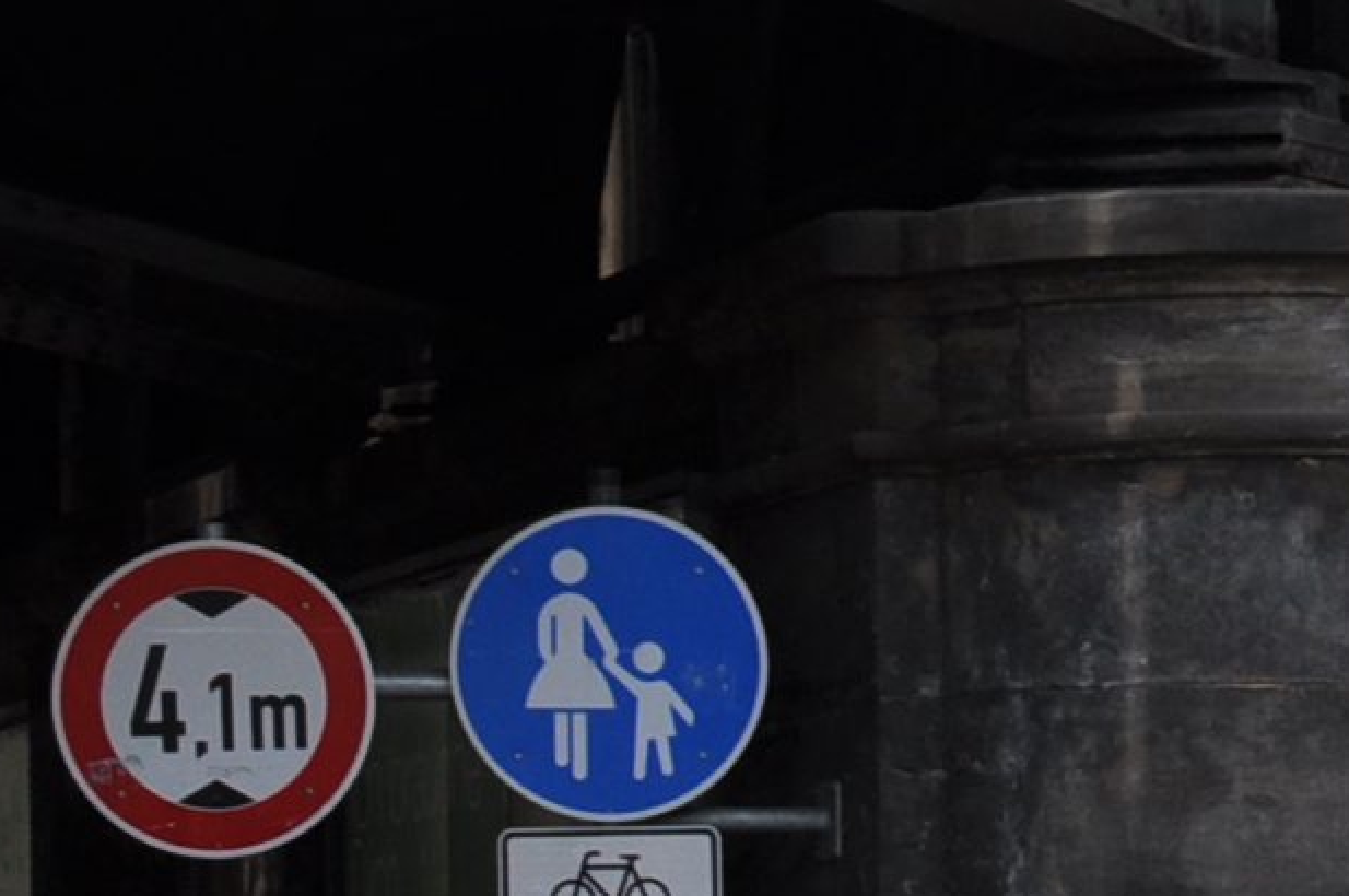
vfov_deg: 4.9
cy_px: 1740
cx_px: 3181
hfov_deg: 7.1
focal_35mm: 274
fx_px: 10242
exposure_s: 1/250
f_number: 8
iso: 200
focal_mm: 35
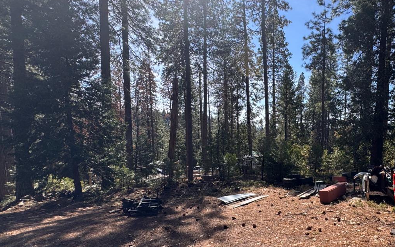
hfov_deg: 76.3
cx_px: 273
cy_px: 152
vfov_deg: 54.5
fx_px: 237
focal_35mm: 22
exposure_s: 1/910
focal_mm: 2.22
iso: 50
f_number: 2.2
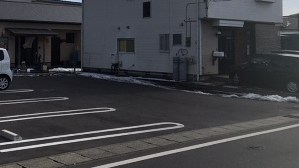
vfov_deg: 23.6
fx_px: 396
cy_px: 36
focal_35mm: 50
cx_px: 110
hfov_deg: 41.0
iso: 25
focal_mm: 4.15
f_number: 2.2
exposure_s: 1/3205
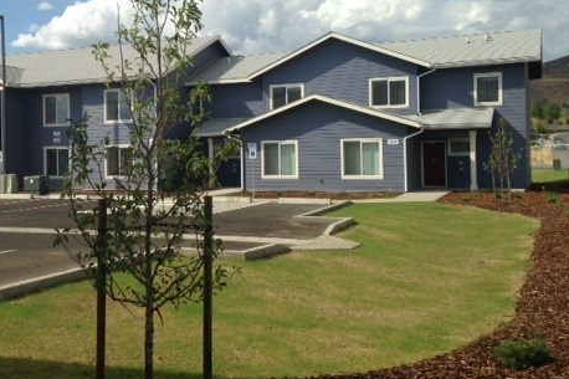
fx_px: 758
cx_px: 186
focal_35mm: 48
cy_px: 148
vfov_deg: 28.0
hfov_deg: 40.6
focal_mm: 4.12
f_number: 2.4
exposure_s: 1/1642
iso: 50
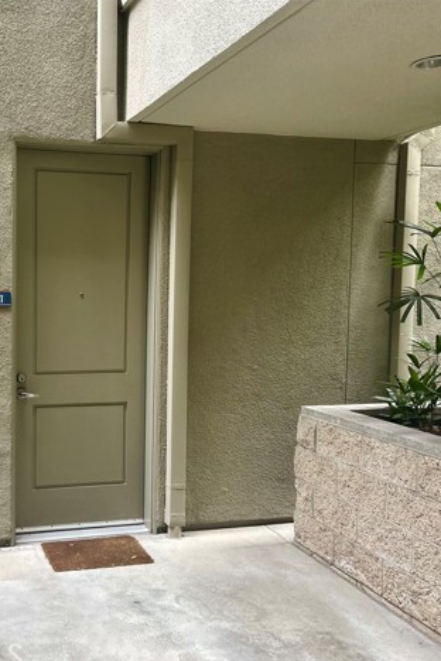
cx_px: 66
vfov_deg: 51.9
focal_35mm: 37
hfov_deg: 34.4
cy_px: 338
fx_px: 680
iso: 125
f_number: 1.5
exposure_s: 1/120
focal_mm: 5.7
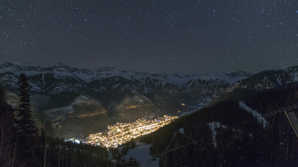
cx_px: 147
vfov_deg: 62.1
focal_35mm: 18
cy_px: 94
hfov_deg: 94.2
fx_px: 139
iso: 1600
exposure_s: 30
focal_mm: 11
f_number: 2.8
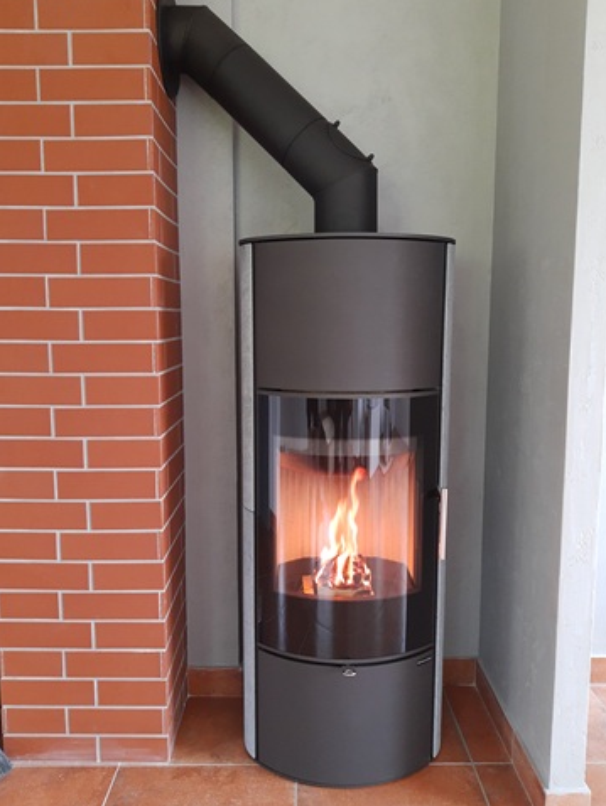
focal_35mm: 29
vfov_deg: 61.6
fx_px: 676
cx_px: 307
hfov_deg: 48.3
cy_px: 409
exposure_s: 1/50
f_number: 1.7
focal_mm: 4.75
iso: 129
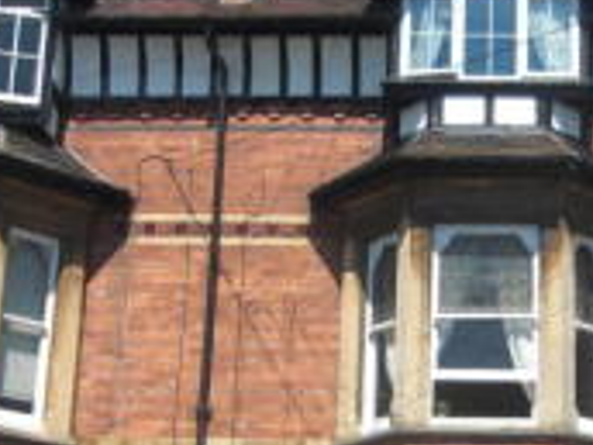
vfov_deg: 15.5
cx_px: 567
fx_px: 1627
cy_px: 343
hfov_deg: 20.1
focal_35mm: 95
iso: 50
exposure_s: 1/160
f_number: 7
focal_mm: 4.9
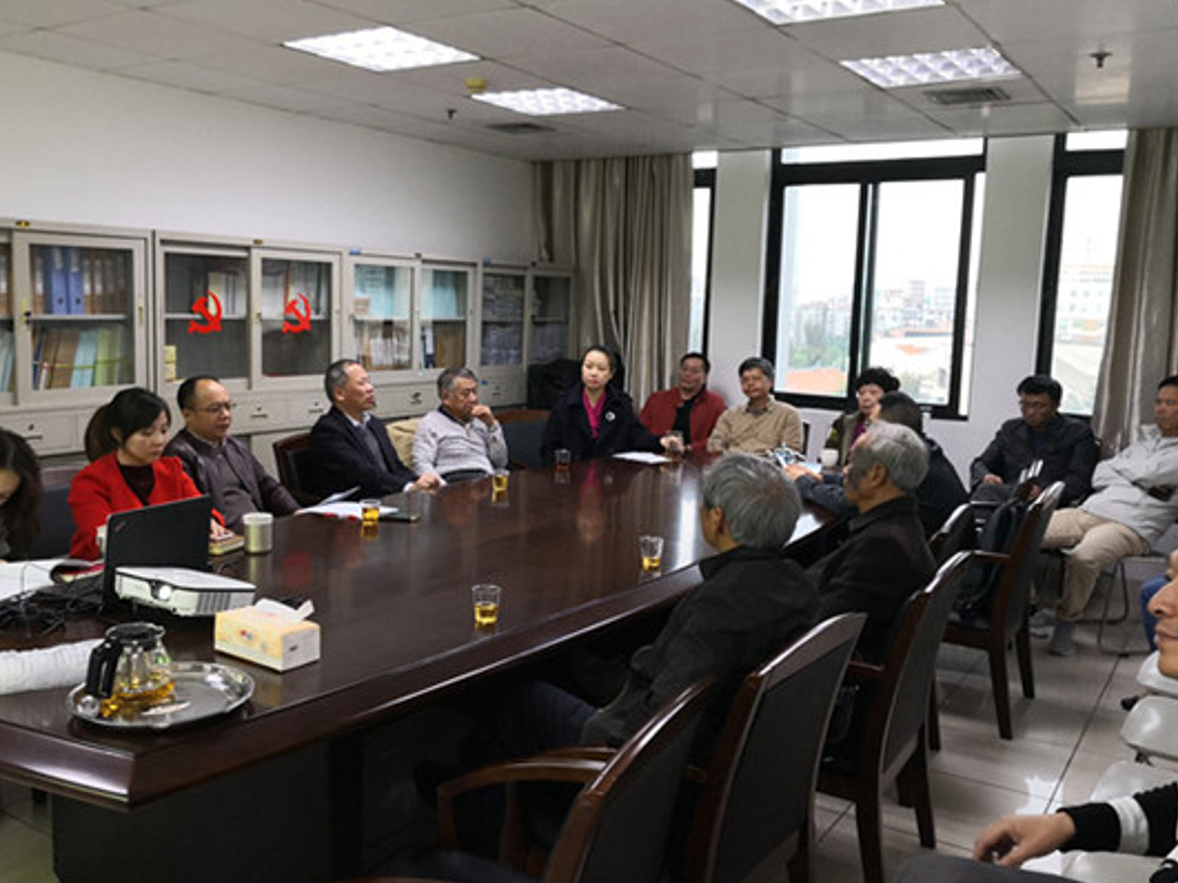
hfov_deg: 58.2
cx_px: 530
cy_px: 423
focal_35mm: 31
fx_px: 1055
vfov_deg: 45.4
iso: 125
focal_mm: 3.95
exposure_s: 1/50
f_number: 1.6
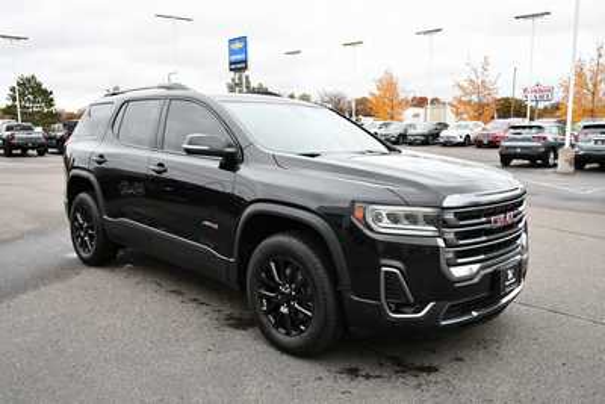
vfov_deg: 43.6
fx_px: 504
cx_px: 302
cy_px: 202
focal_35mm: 30
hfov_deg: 61.9
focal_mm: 20
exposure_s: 1/250
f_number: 5.6
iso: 800
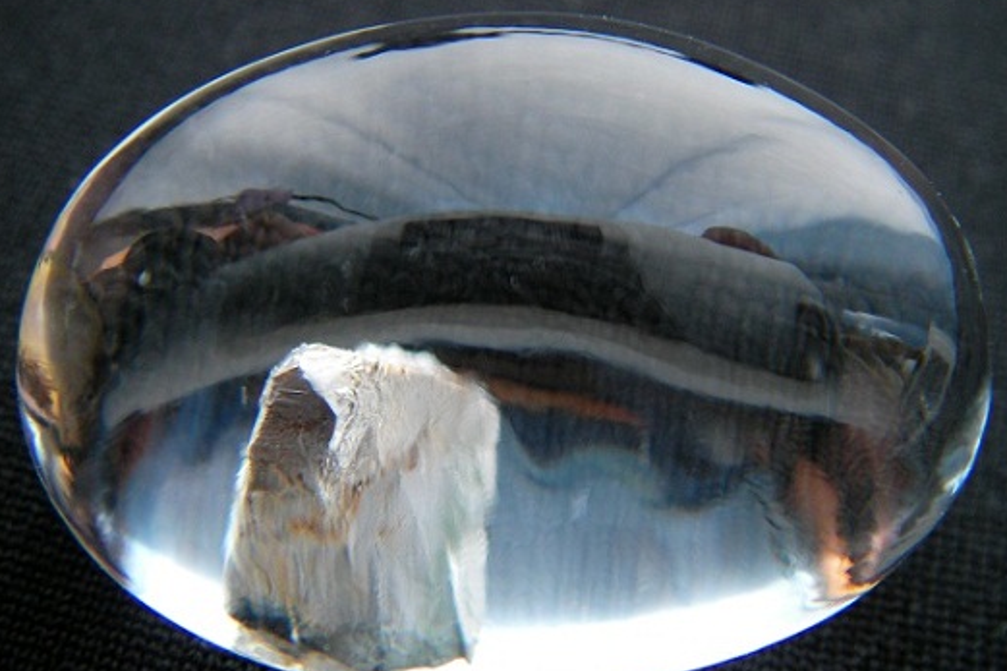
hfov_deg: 47.4
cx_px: 510
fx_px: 1146
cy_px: 366
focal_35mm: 41
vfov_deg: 32.6
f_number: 3.3
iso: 100
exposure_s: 1/7.7
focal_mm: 6.3
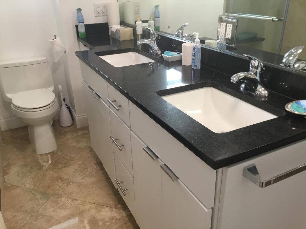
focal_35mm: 31
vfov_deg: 45.4
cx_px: 153
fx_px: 274
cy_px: 114
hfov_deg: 58.4
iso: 64
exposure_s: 1/30
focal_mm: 3.3
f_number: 2.4
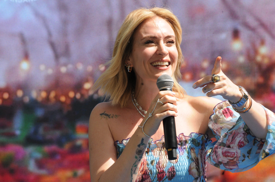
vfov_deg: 9.6
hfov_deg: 14.4
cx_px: 138
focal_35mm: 142
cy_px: 91
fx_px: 1087
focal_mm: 95
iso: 640
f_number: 16
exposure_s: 1/250
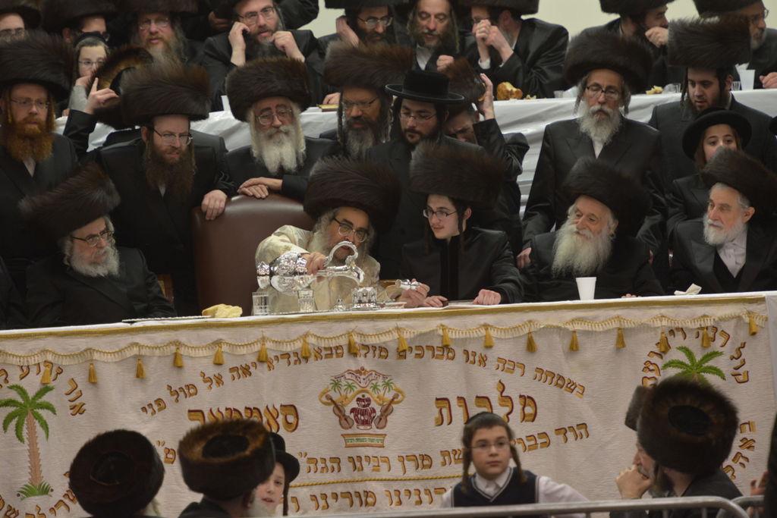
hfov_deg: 6.4
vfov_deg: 4.3
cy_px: 259
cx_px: 388
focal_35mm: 320
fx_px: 6907
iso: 1600
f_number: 5.6
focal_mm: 320
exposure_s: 1/125
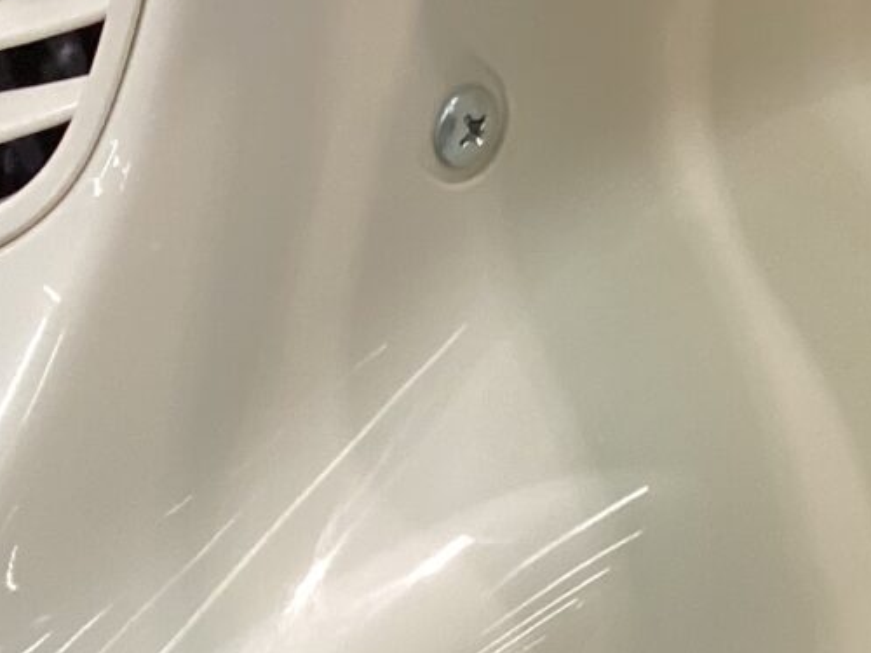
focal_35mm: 119
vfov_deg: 11.7
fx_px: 2994
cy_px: 1087
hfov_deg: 16.4
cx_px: 183
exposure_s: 1/60
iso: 160
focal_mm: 3.3
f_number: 2.4
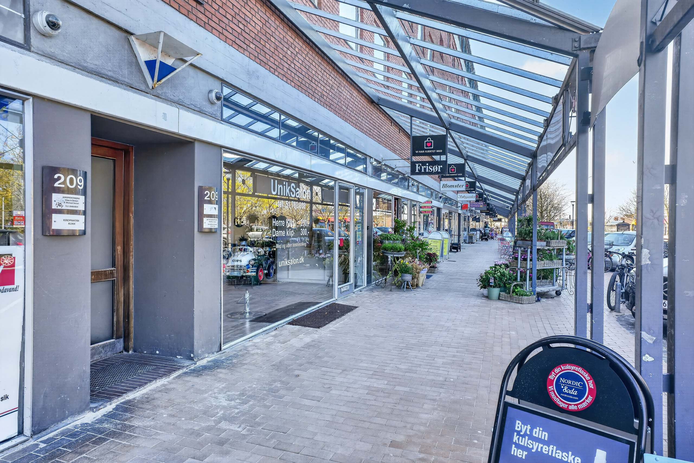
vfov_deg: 55.1
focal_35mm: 23
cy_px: 232
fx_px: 443
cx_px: 347
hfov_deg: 76.1
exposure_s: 1/60
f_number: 8
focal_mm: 23
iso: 400
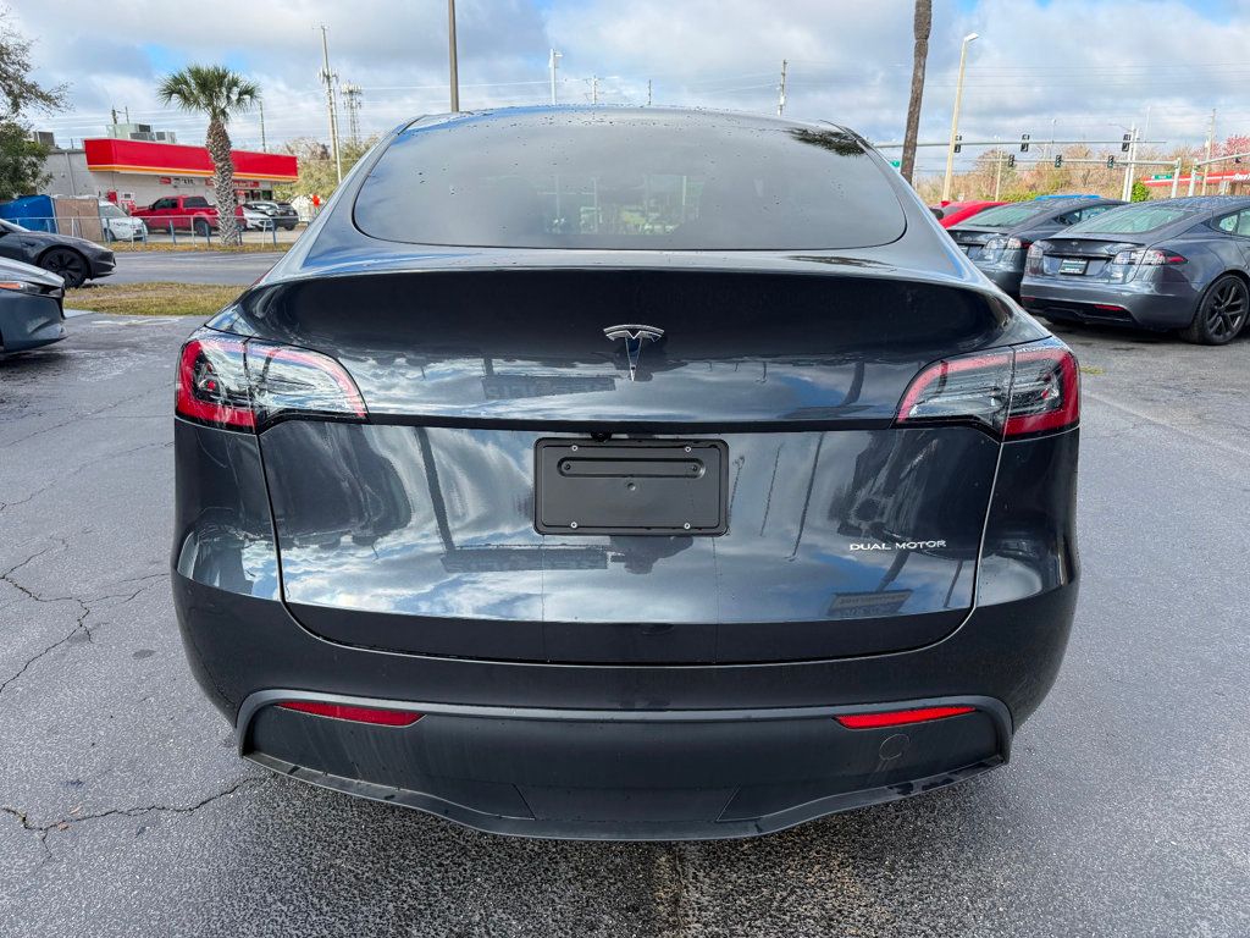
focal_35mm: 24
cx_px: 625
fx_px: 867
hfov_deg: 71.6
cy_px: 469
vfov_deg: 56.8
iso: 100
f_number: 1.78
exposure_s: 1/1949
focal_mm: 6.76
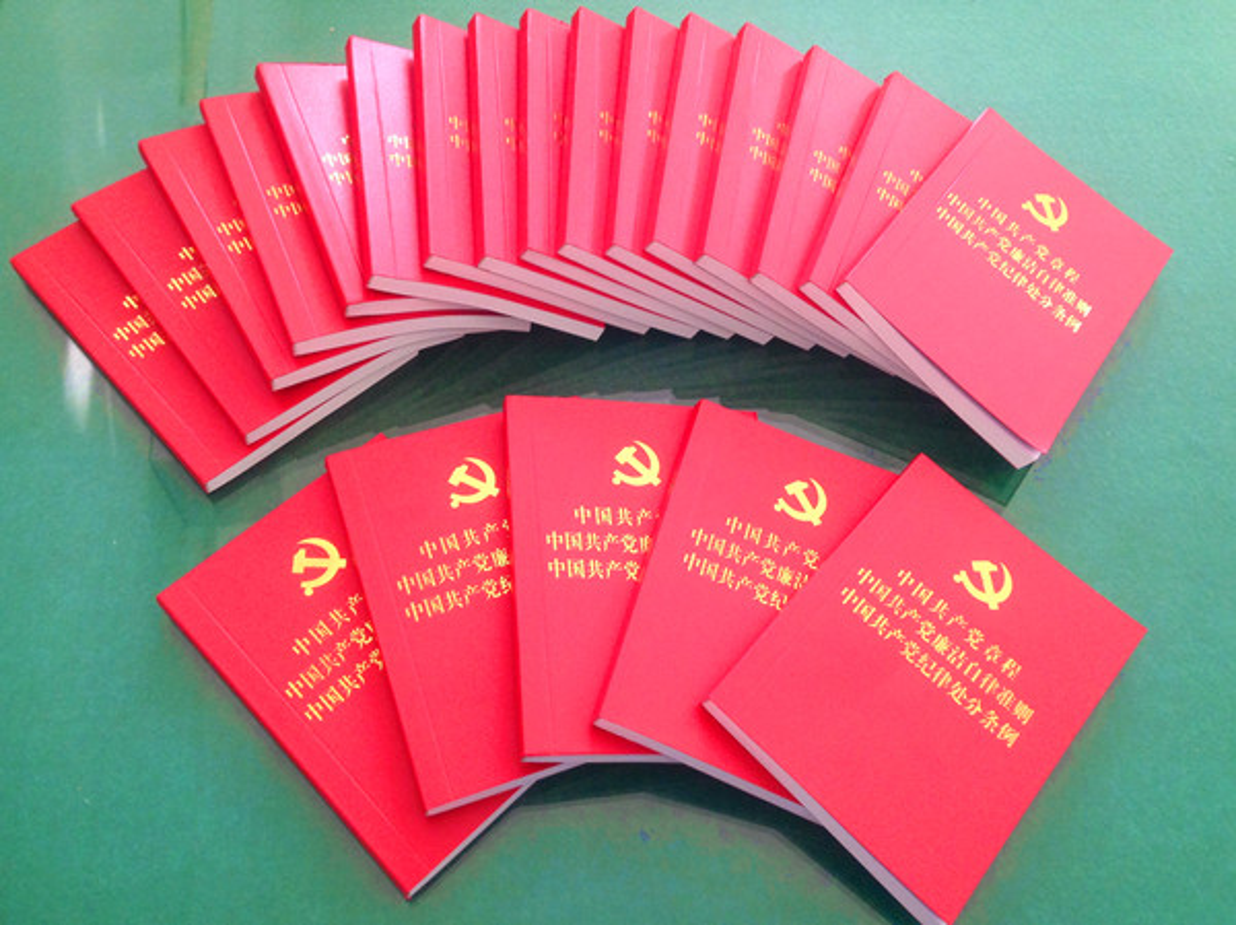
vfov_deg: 42.9
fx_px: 1177
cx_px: 618
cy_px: 462
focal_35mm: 33
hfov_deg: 55.4
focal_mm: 4.12
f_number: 2.4
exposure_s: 1/20
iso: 80
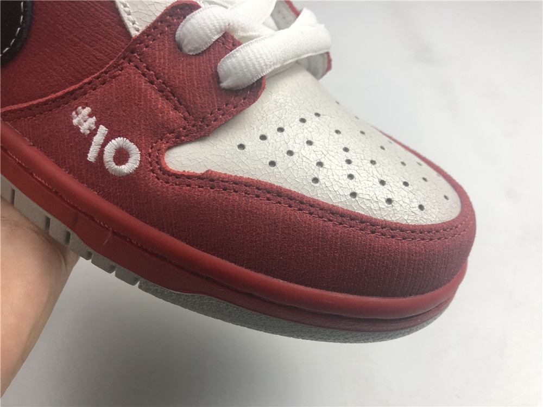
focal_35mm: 28
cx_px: 272
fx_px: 439
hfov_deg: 63.4
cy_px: 204
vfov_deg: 49.7
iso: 25
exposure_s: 1/50
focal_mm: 4
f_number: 1.8
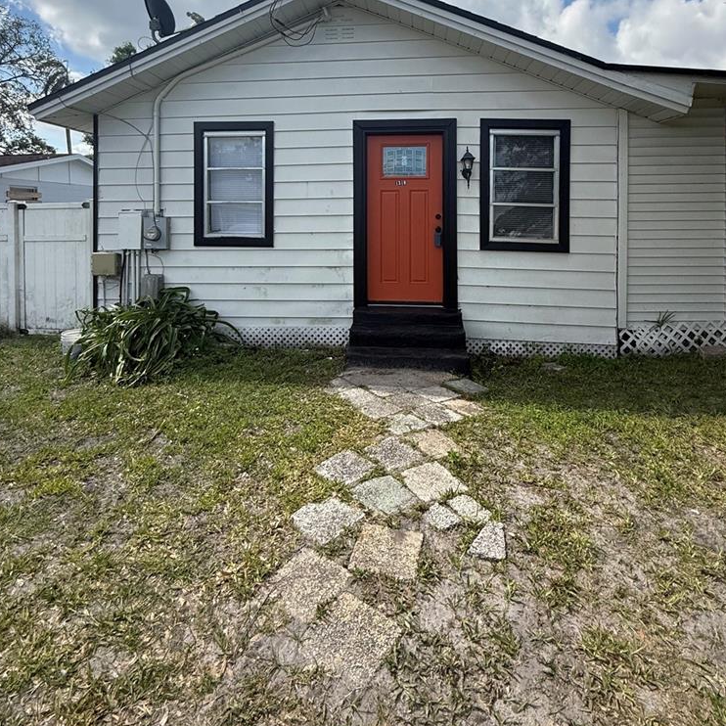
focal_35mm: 20
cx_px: 365
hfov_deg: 74.8
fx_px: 475
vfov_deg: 72.0
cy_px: 226
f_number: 2.2
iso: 64
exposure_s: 1/1534
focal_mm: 2.22
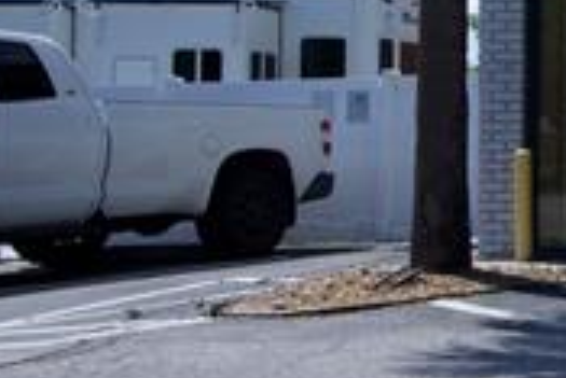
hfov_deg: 18.1
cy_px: 99
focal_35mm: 73
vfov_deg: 18.6
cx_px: 1151
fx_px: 1149
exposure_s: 1/250
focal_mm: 16
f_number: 18
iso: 500
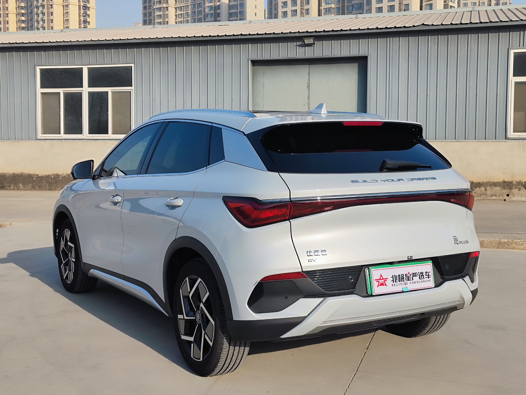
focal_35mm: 38
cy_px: 198
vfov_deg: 37.7
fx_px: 577
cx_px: 263
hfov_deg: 49.0
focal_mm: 7.59
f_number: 1.95
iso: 51
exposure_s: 1/2529
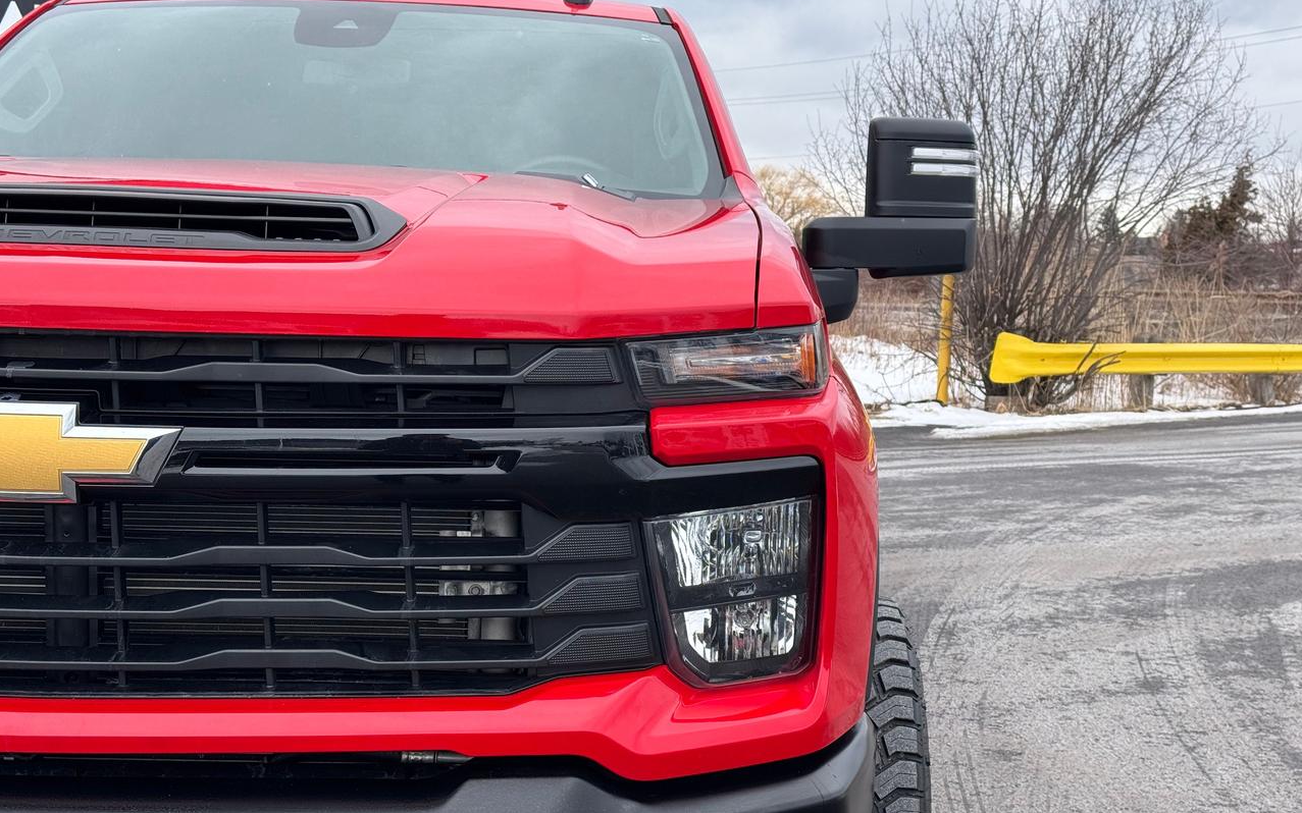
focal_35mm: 51
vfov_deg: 25.3
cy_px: 473
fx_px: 1810
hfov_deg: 39.6
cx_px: 652
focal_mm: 6.76
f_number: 1.78
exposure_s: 1/802
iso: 64
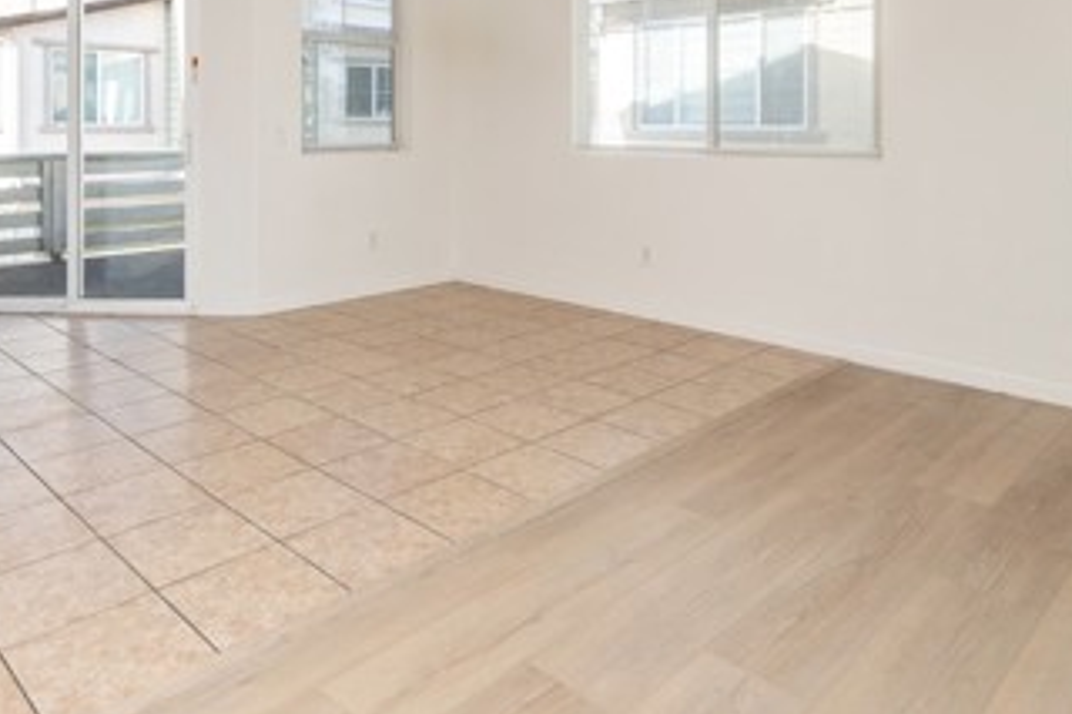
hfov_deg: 65.1
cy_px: 124
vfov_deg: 43.7
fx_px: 833
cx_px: 446
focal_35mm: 28
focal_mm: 14
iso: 180
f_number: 5.6
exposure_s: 1/125
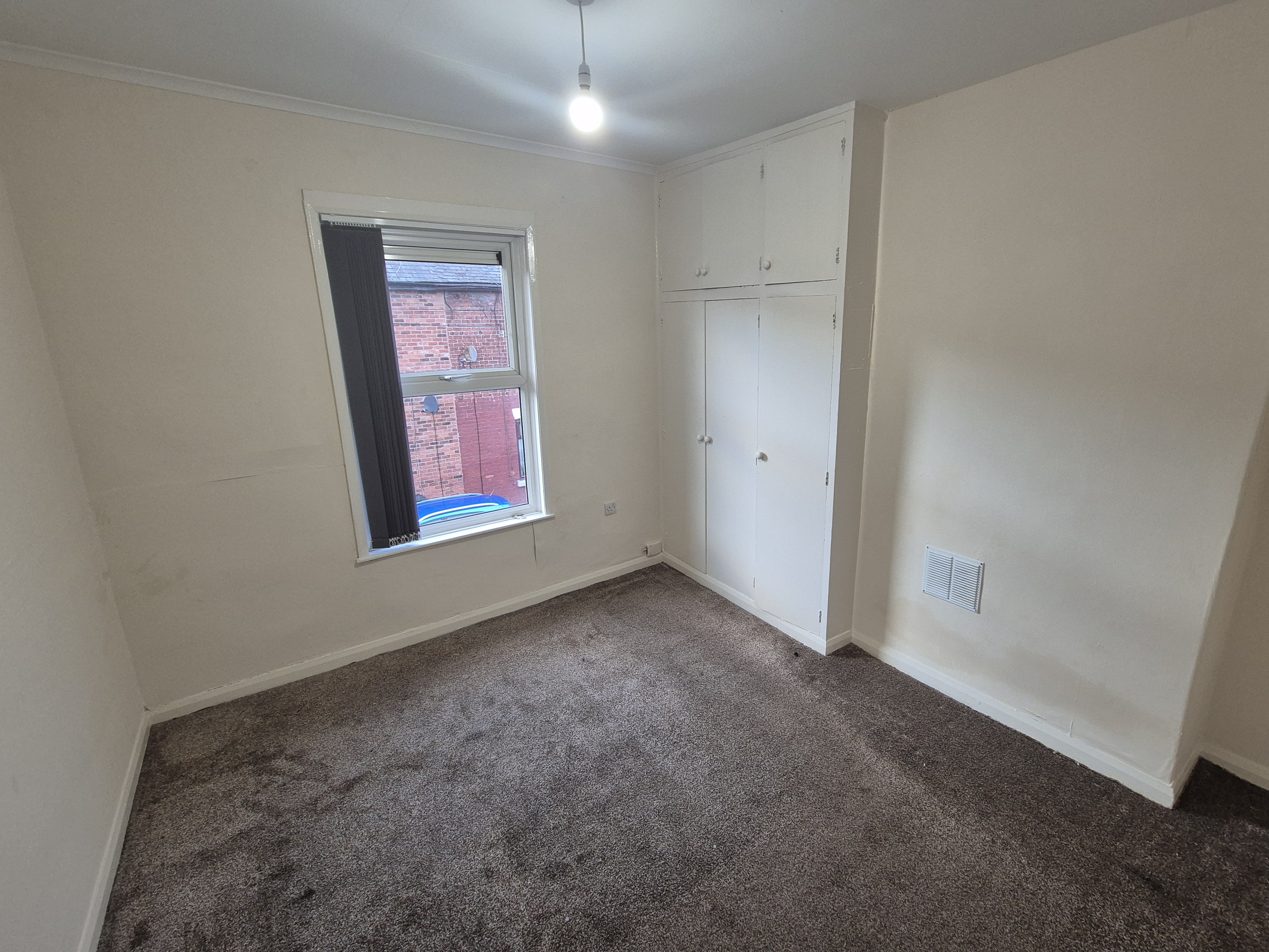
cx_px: 669
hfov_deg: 102.0
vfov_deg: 85.6
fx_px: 513
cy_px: 447
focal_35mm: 14
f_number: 2.2
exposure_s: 1/50
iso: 200
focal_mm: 2.2
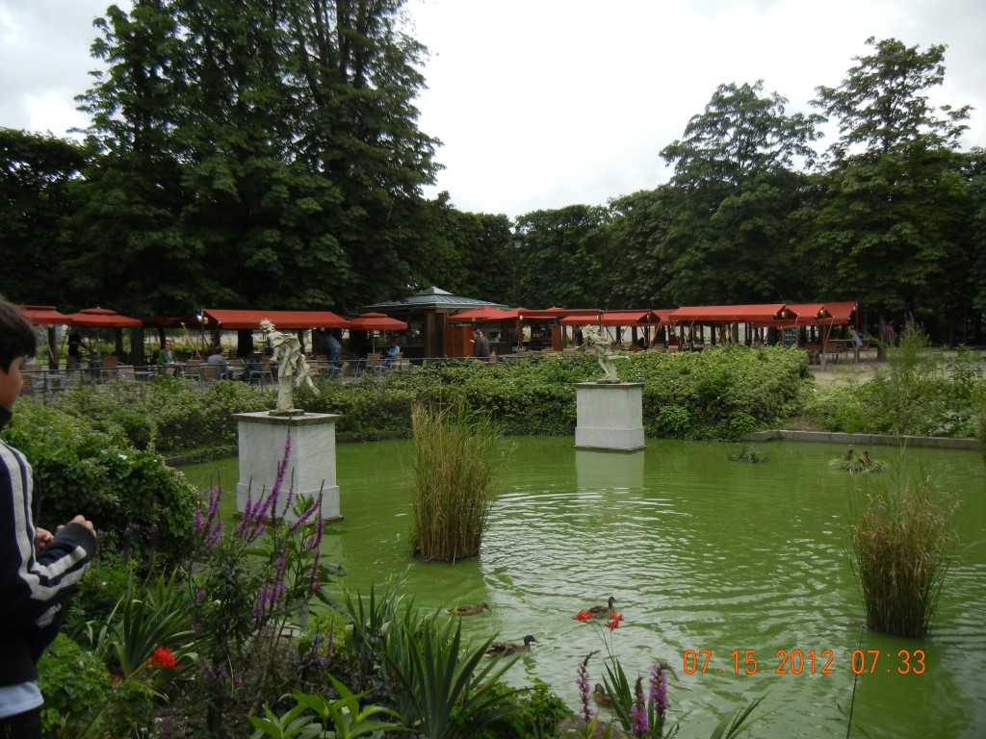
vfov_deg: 46.8
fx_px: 855
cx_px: 493
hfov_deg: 60.0
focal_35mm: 30
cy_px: 370
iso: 160
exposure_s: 1/602
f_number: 3.5
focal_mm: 5.4
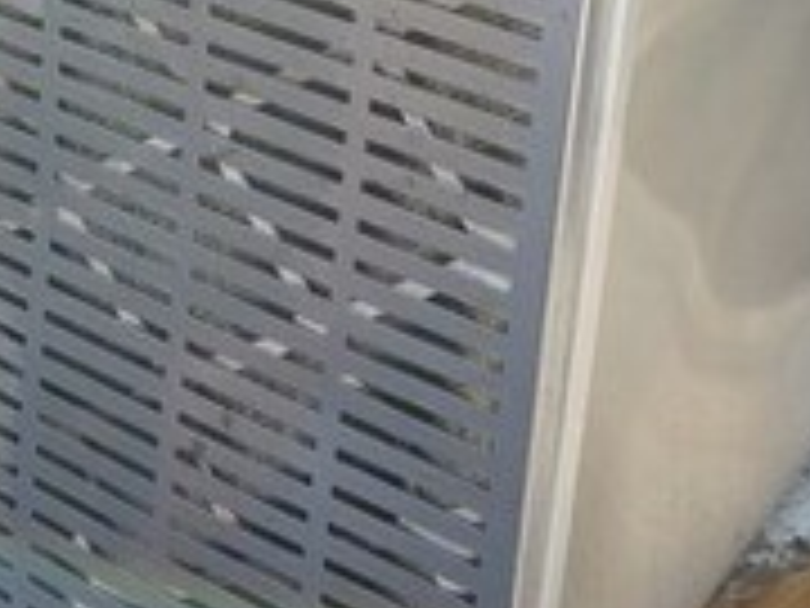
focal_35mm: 88
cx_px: -238
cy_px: -342
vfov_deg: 15.3
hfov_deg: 20.4
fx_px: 2059
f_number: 2.4
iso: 50
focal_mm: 4.3
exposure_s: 1/403
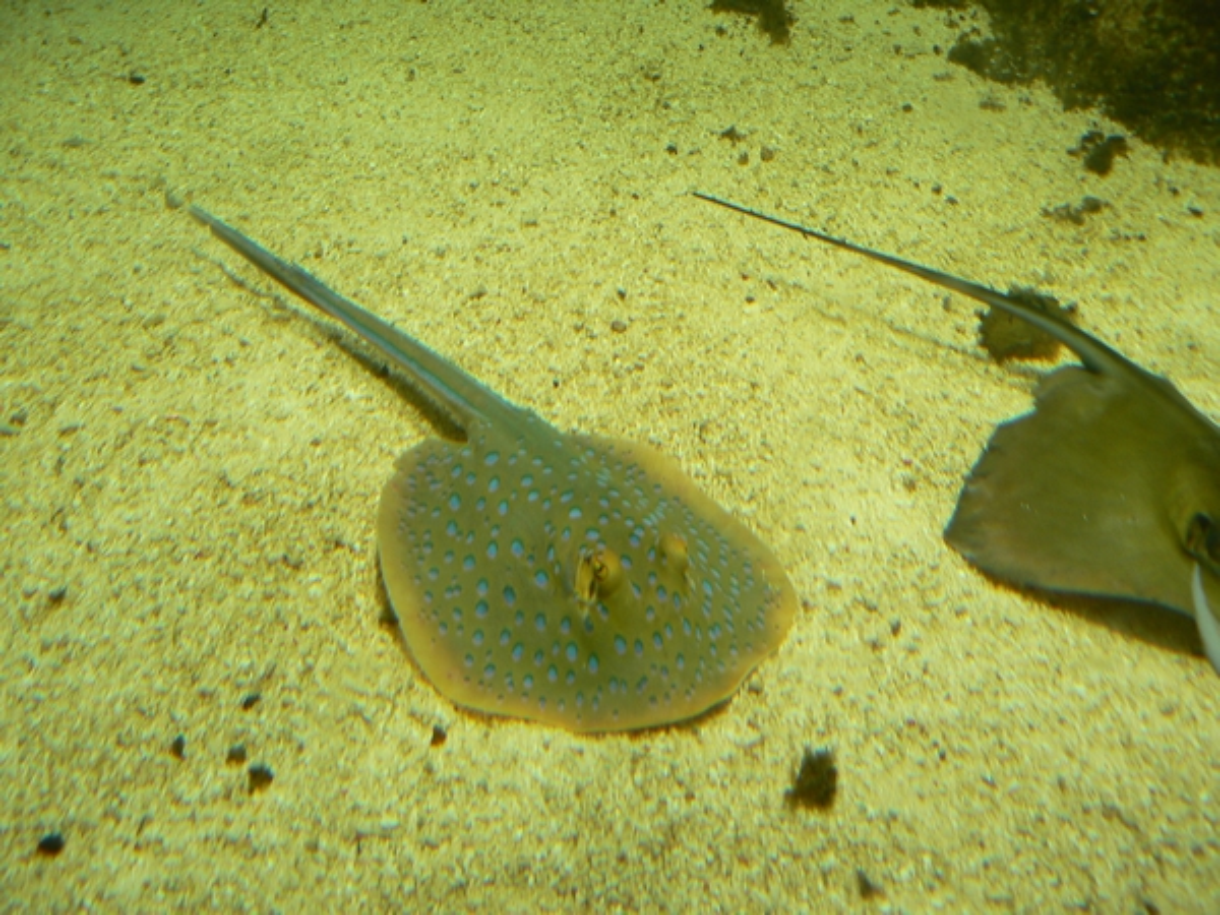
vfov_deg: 39.7
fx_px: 1269
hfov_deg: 51.4
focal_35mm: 36
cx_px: 610
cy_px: 458
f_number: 2.8
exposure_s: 1/30
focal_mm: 6
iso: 80
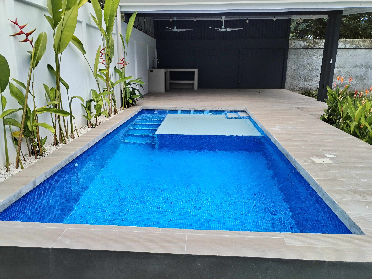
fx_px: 312
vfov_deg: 48.2
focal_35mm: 29
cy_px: 140
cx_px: 186
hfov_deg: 61.7
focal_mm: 4.75
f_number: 1.8
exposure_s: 1/520
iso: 100
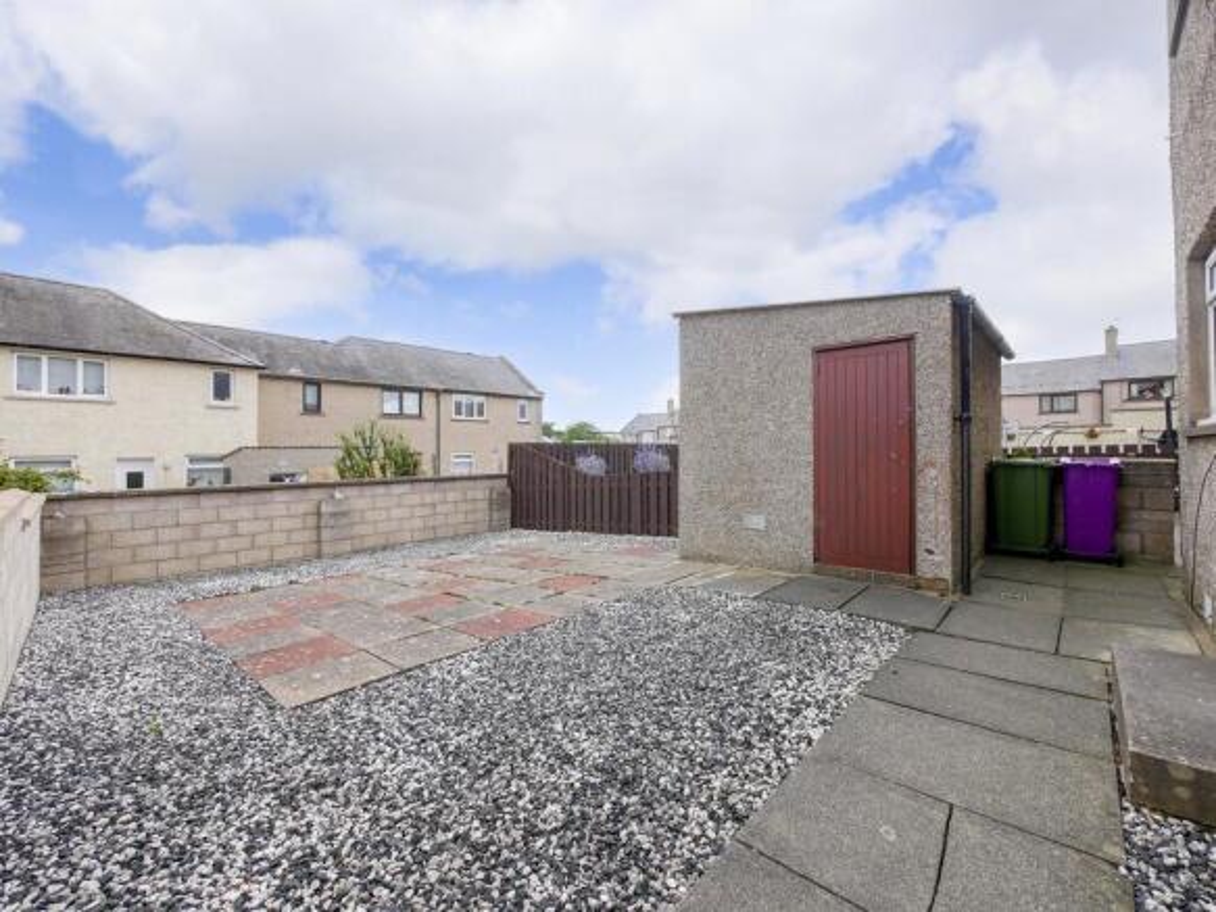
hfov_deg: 102.1
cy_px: 456
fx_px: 492
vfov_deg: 85.7
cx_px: 608
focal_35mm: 14
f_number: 5
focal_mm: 7
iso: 200
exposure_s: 1/200
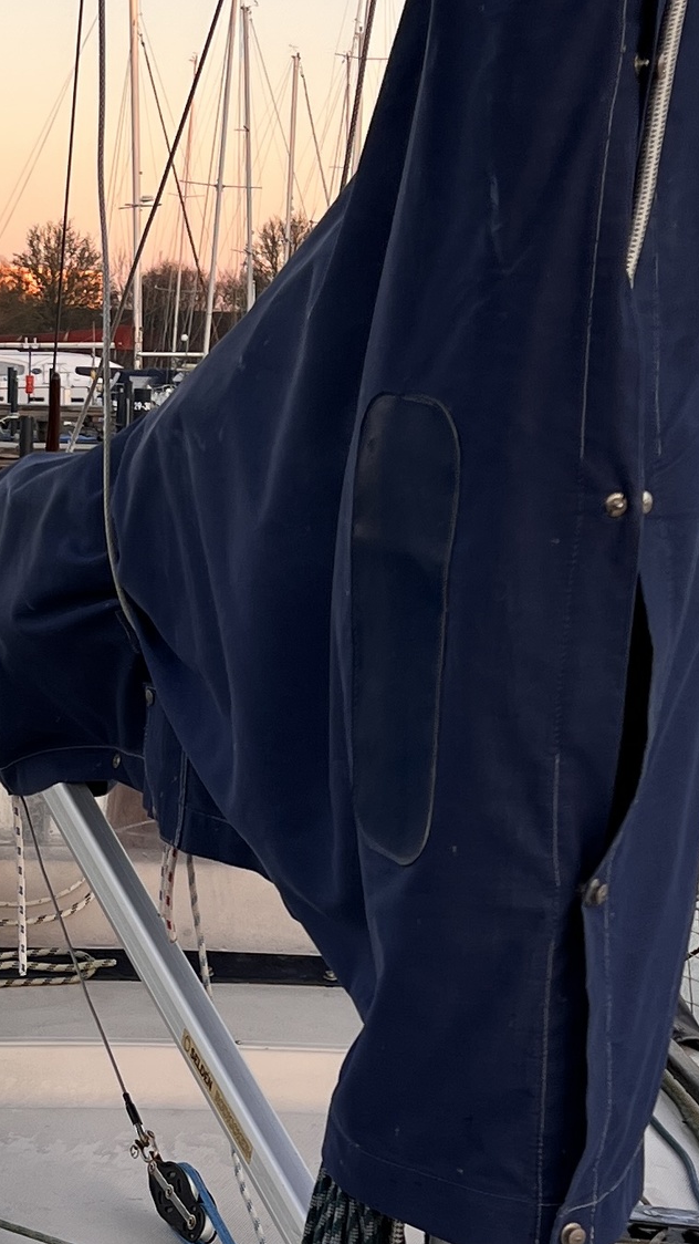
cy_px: 904
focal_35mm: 84
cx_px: 17
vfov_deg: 25.1
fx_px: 2769
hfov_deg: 14.2
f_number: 1.5
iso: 50
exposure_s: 1/365
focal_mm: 5.7
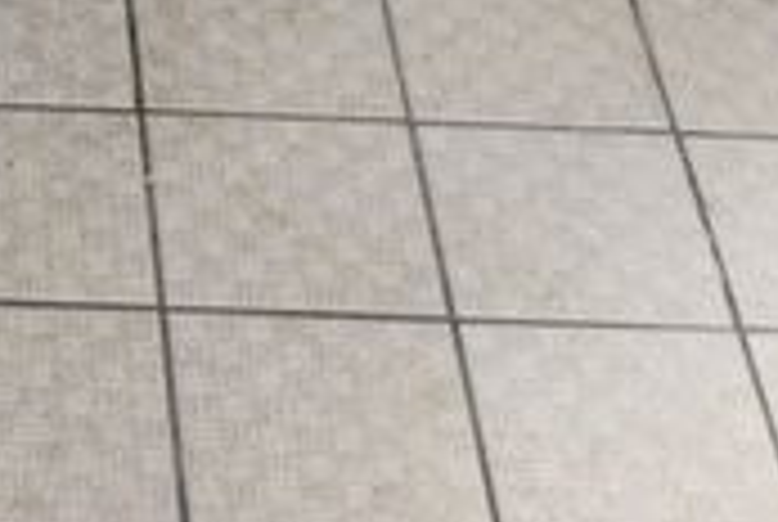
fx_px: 2879
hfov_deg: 15.0
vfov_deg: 9.8
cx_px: -94
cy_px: -425
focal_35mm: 133
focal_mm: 24
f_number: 4.5
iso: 1600
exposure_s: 1/60
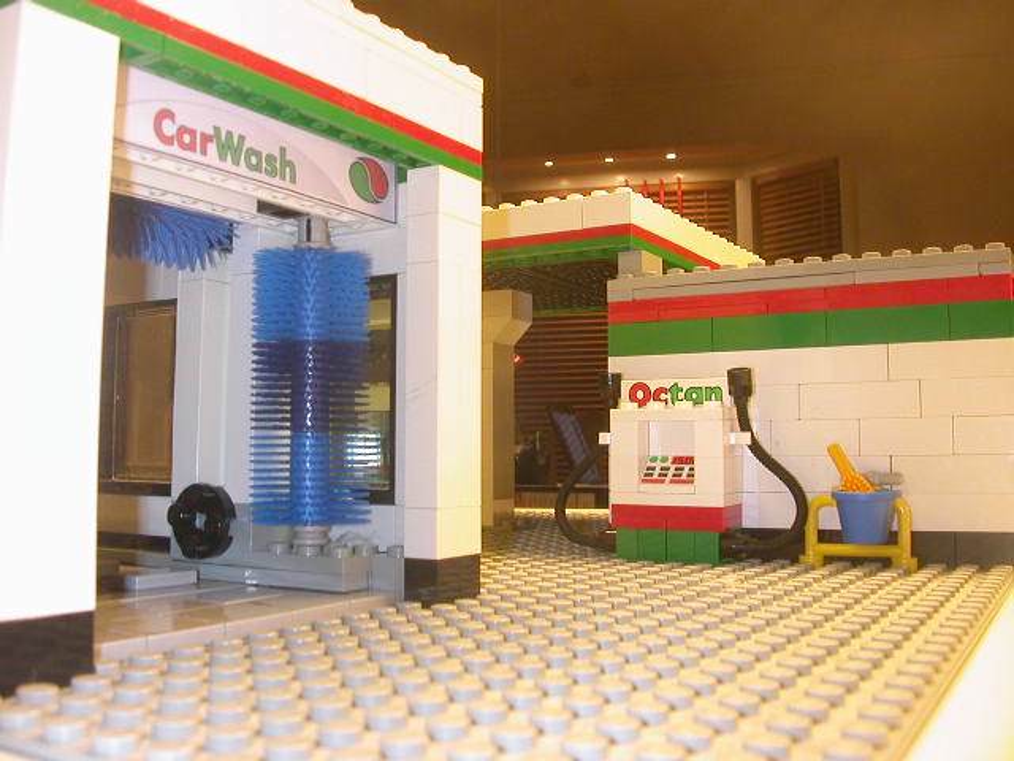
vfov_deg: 38.7
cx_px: 507
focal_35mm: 37
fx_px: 1084
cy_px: 380
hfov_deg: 50.1
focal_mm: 5.6
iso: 200
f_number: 4.5
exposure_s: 1/11
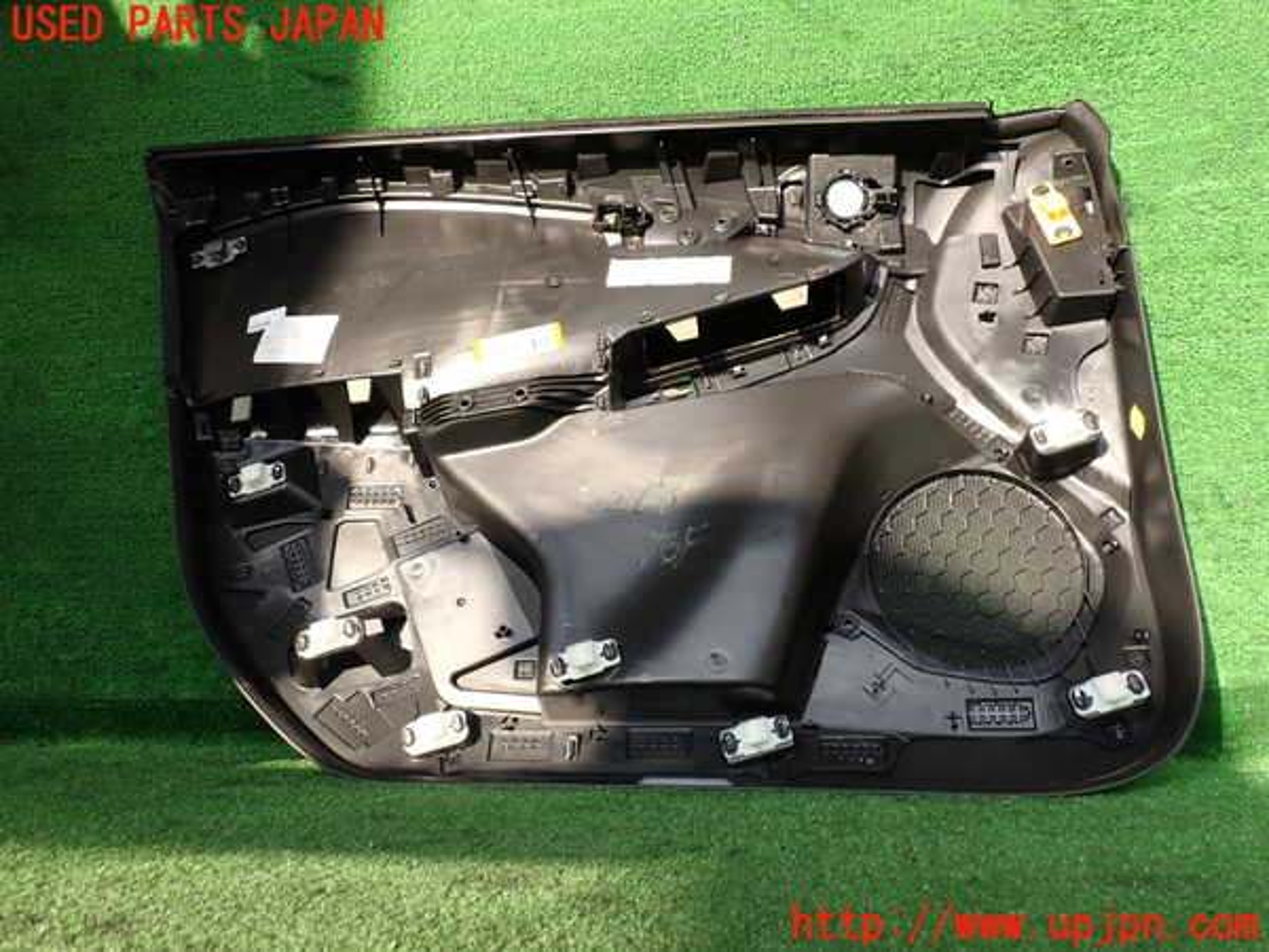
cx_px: 634
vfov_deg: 46.8
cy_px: 476
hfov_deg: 60.0
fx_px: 1100
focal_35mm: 30
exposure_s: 1/200
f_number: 3.2
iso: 100
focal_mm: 5.4
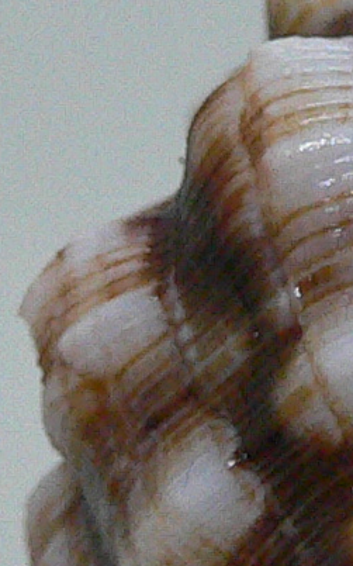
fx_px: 2865
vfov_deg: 11.2
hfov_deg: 7.0
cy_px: 445
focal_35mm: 186
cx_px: 457
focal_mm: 4.6
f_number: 2.8
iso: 200
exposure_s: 1/60
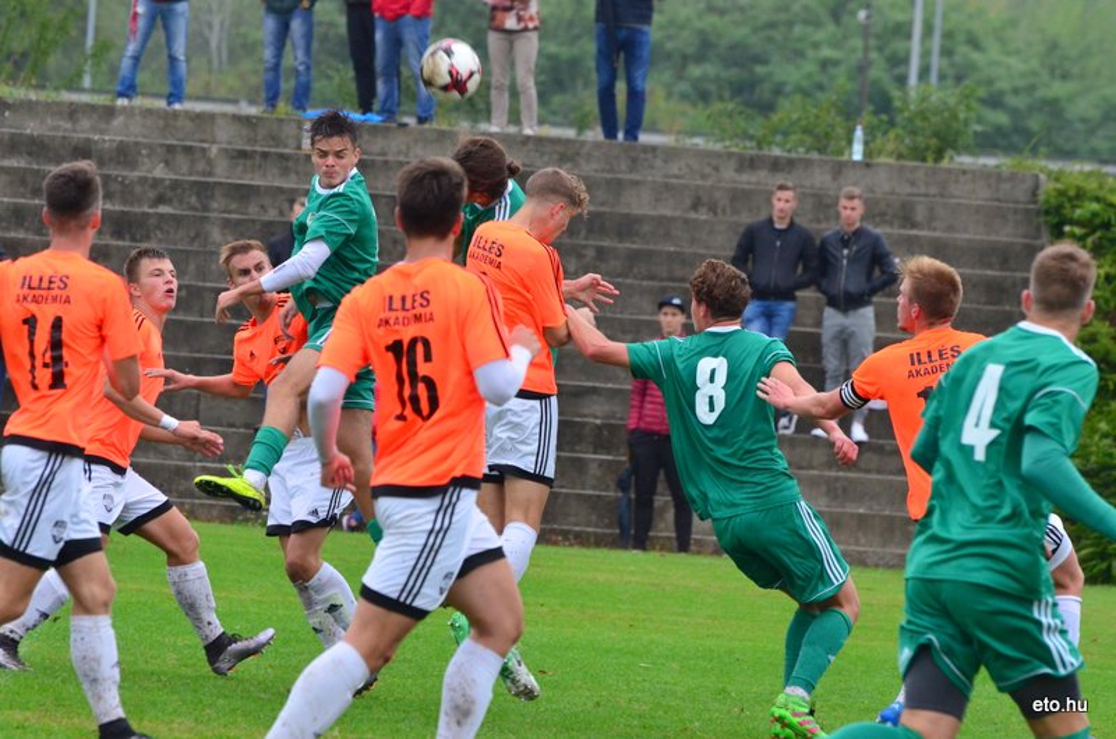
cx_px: 558
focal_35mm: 330
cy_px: 370
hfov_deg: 6.3
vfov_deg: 4.1
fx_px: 10210
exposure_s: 1/640
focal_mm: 220
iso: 2000
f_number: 7.1
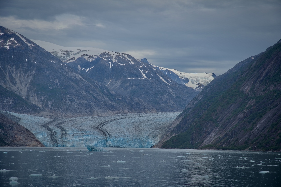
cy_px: 94
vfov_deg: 11.4
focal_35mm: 120
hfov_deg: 17.1
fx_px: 937
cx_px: 140
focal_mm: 120
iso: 100
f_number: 8
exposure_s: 1/250
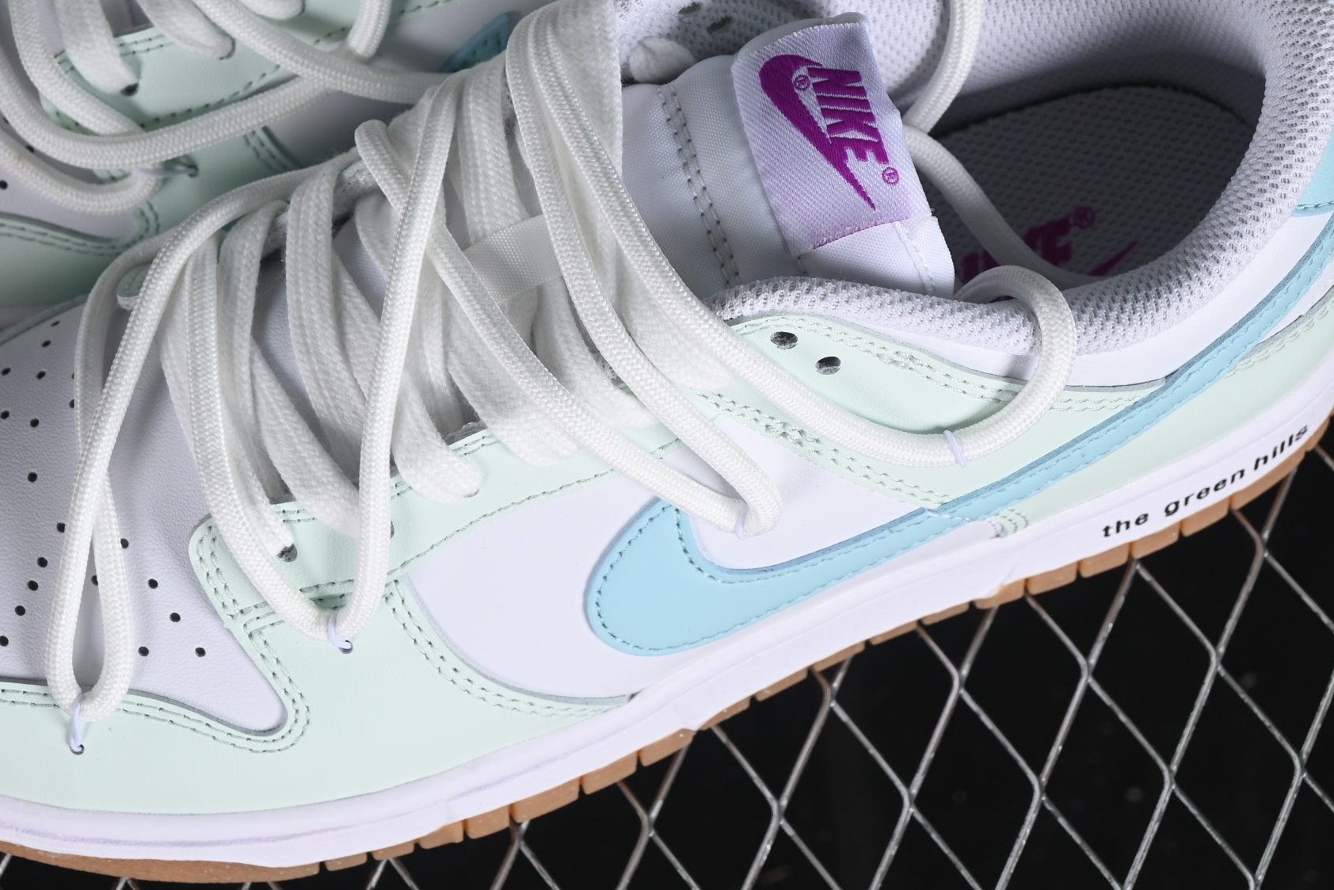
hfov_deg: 16.5
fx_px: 4595
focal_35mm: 124
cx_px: 513
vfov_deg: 11.0
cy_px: 239
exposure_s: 1/80
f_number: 7.1
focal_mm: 50
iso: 160
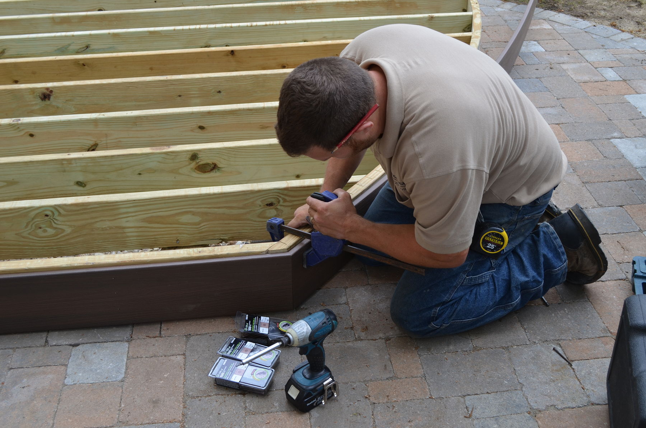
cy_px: 214
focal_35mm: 42
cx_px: 323
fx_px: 752
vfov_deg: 31.8
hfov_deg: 46.5
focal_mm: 28
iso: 200
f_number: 6.3
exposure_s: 1/160
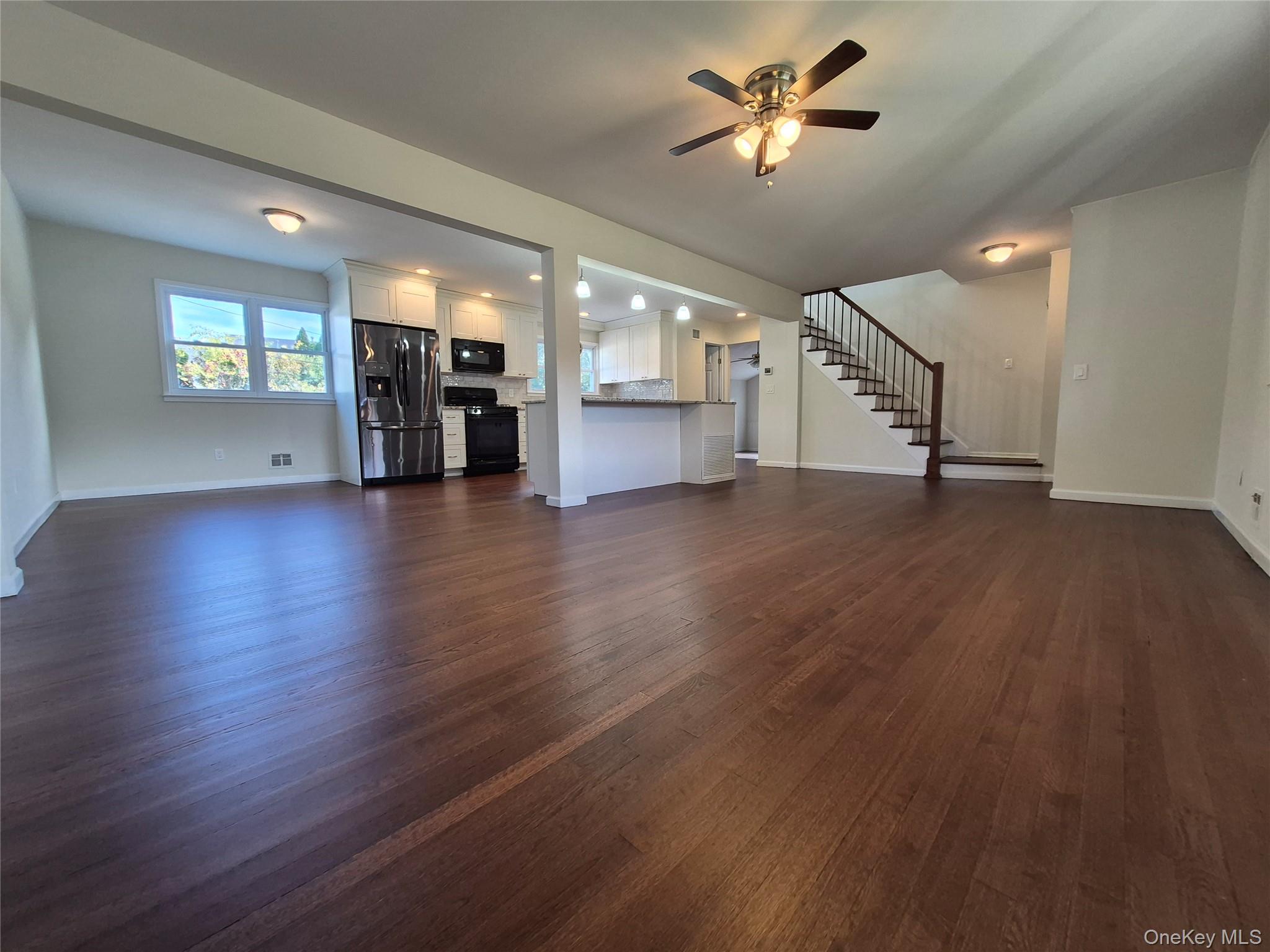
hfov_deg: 106.2
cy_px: 476
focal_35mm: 13
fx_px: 477
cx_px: 635
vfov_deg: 89.9
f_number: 2.2
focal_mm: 1.74
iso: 160
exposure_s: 1/60
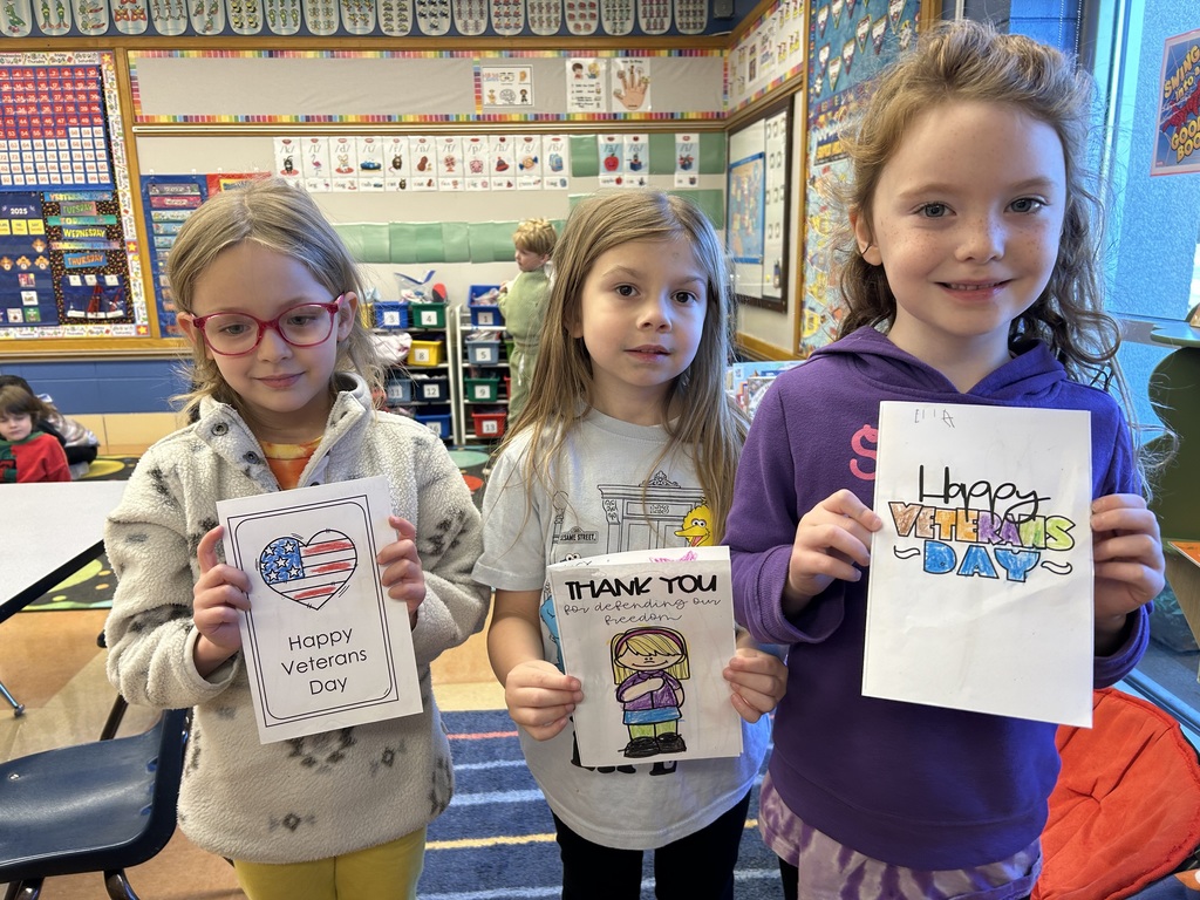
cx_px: 600
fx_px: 901
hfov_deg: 67.3
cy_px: 450
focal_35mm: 26
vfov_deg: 53.1
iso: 100
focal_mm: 5.7
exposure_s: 1/60
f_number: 1.5
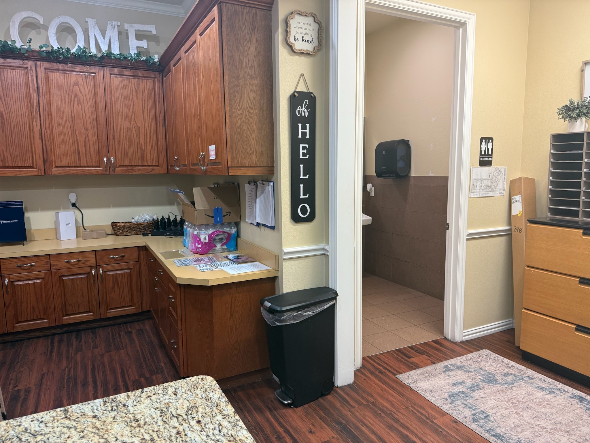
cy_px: 222
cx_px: 295
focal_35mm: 24
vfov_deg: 56.8
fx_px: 409
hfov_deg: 71.6
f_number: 1.78
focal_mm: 6.76
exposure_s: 1/60
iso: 160
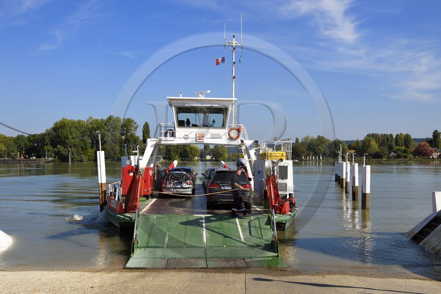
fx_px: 465
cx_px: 220
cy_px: 147
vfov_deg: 35.0
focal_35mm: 38
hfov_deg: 50.7
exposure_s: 1/250
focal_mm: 38
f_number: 14
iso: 200
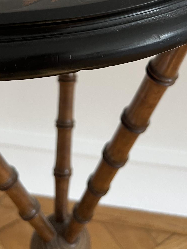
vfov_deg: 33.8
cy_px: 4
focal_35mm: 52
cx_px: 93
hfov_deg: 28.0
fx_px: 375
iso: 125
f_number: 1.5
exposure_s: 1/75
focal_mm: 5.7
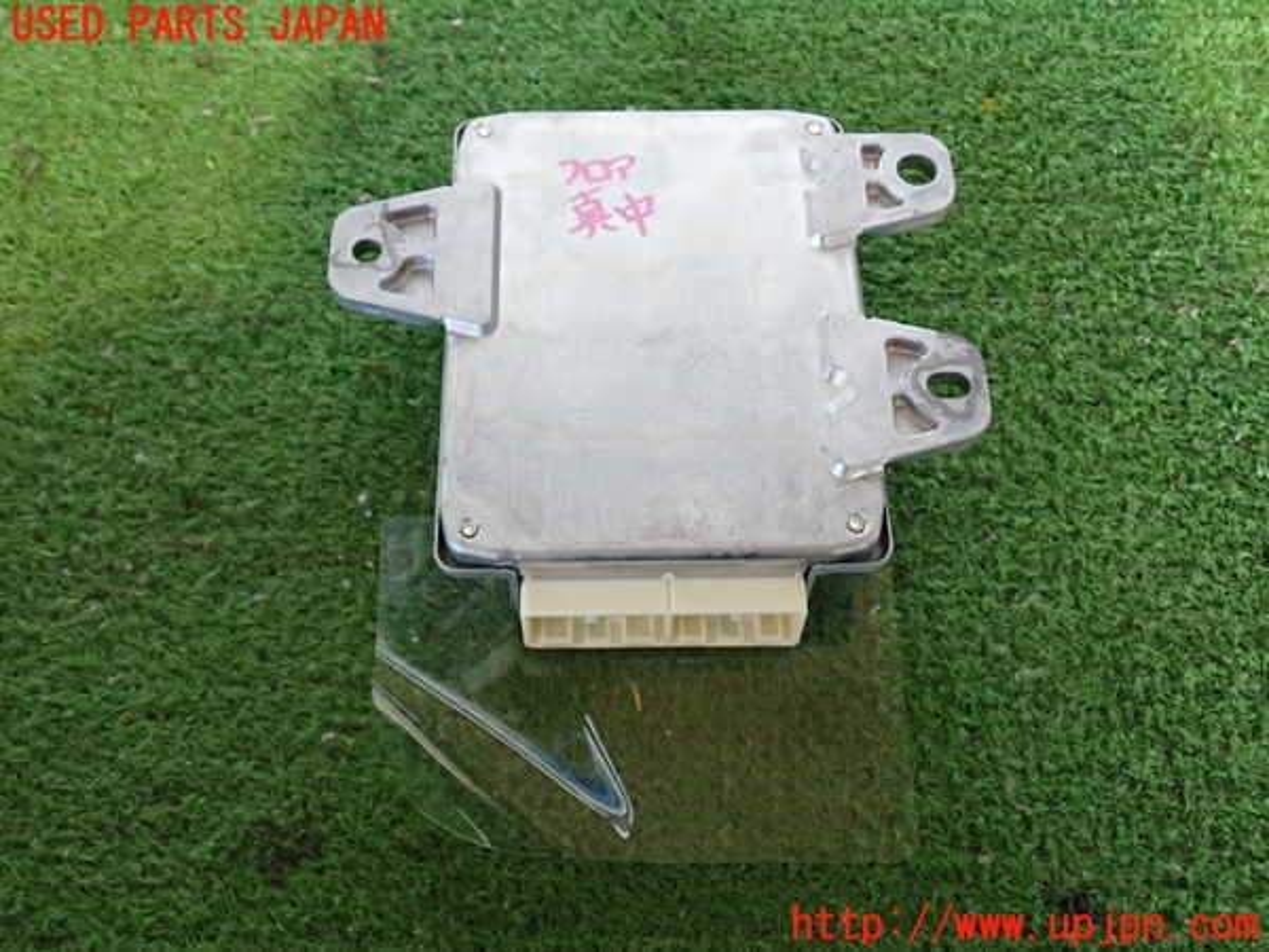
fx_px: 1393
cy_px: 476
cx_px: 634
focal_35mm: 38
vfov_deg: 37.7
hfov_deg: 49.0
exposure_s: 1/40
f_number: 2.7
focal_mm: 6.83
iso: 500
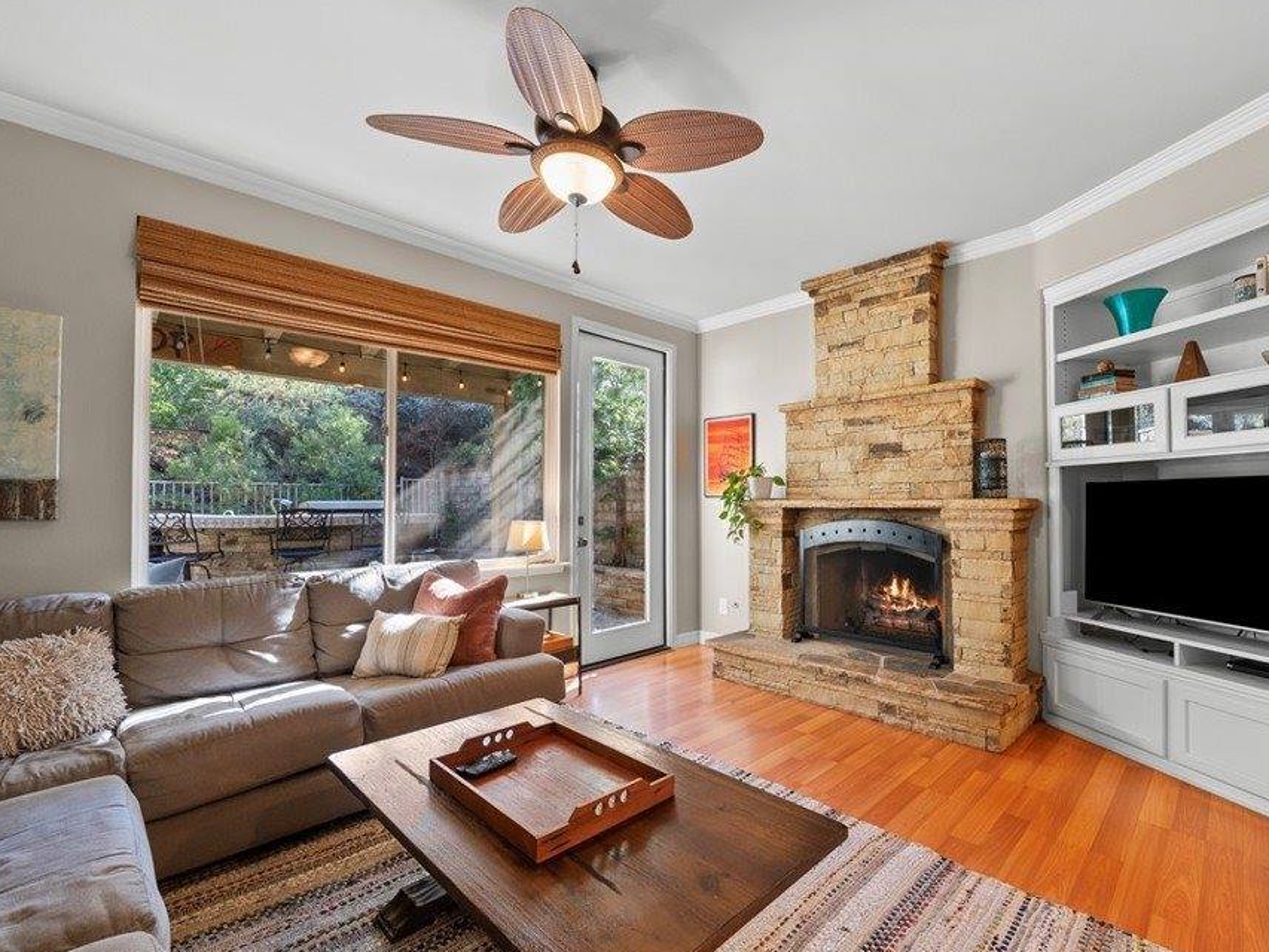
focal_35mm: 15
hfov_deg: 97.8
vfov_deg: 81.7
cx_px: 701
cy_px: 493
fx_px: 550
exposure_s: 1/1.67
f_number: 9
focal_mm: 13
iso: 250
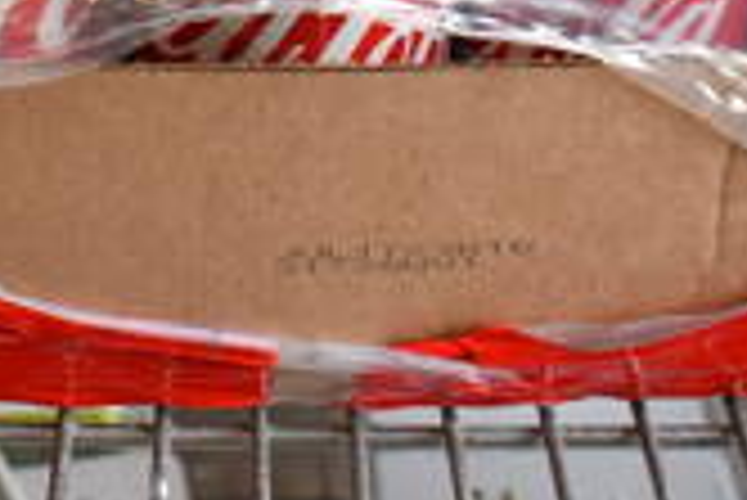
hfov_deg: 20.3
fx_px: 2056
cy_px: -338
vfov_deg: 12.8
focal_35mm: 99
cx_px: 140
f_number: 3.5
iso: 800
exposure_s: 1/200
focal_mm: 18
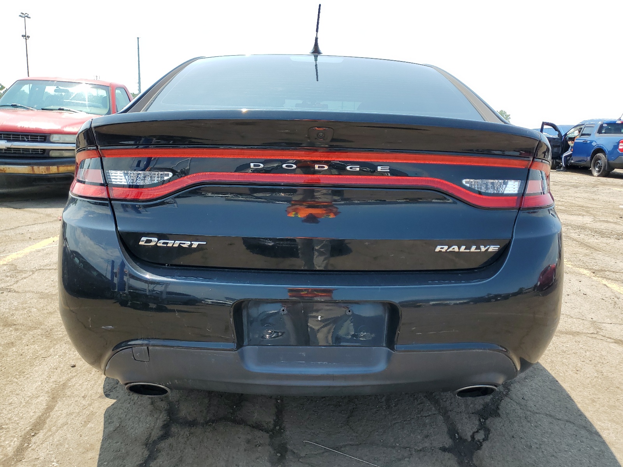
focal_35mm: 26
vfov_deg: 53.1
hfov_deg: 67.3
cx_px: 312
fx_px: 468
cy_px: 234
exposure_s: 1/1250
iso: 50
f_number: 1.5
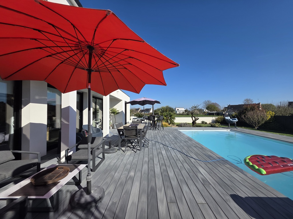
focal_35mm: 13
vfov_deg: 89.9
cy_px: 110
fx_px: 110
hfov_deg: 106.2
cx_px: 146
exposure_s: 1/2470
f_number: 1.9
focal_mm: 2.2
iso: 40
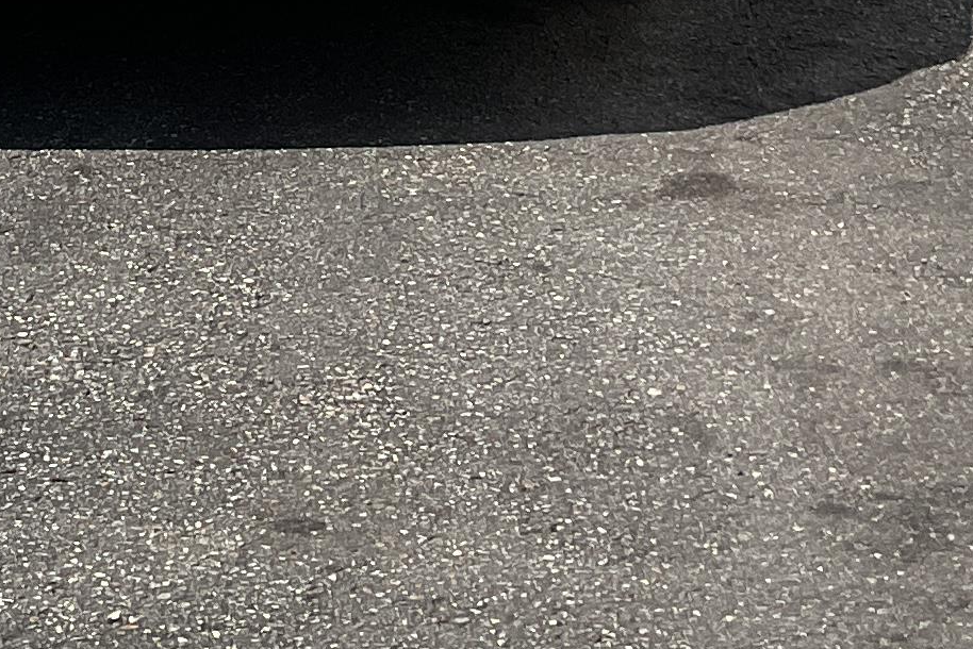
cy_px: -430
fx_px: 3596
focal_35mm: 133
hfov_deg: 15.2
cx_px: 110
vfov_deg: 9.9
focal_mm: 3
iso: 16
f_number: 1.8
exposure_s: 1/3125
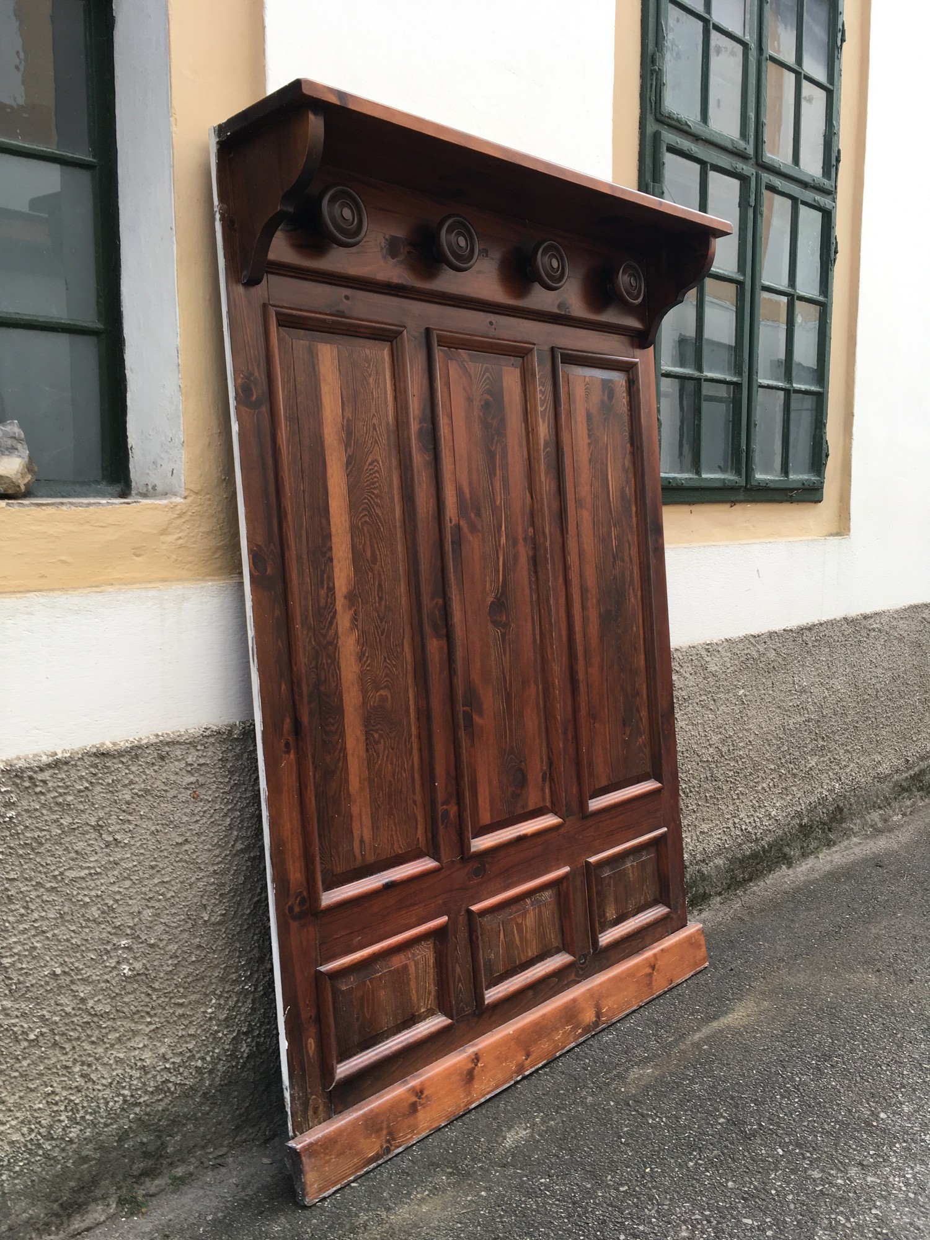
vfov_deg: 61.7
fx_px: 1039
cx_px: 465
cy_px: 620
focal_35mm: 29
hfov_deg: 48.2
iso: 25
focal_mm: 4.15
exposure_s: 1/100
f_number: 2.2
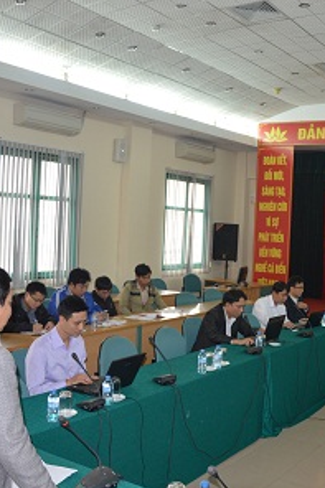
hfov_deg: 32.0
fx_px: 556
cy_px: 245
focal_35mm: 41
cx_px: 246
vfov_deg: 47.4
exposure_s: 1/60
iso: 400
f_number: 4
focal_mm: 18
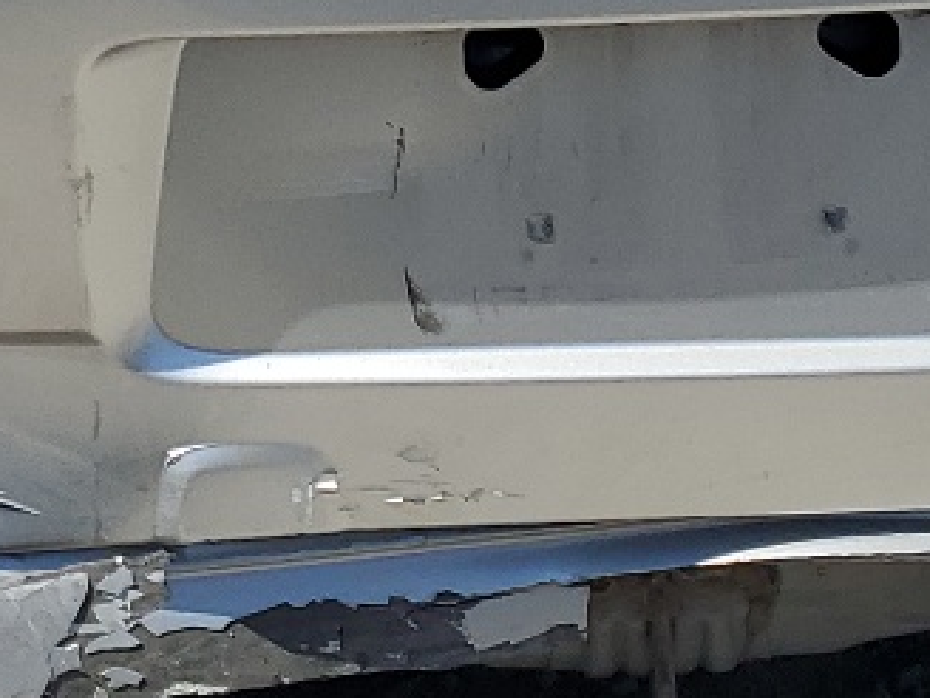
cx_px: 377
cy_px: -298
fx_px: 3412
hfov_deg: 15.5
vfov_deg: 11.3
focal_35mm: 127
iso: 50
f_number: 1.5
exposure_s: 1/5000
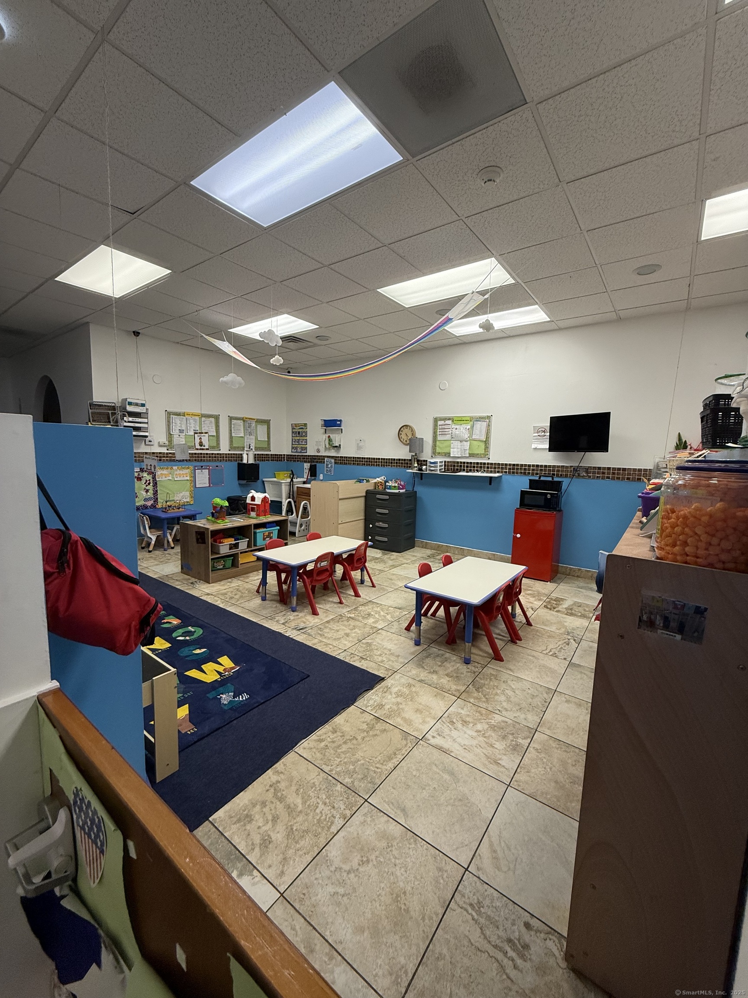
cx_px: 374
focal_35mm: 14
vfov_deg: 102.1
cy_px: 499
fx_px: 403
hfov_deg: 85.7
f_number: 2.2
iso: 160
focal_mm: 2.22
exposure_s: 1/120
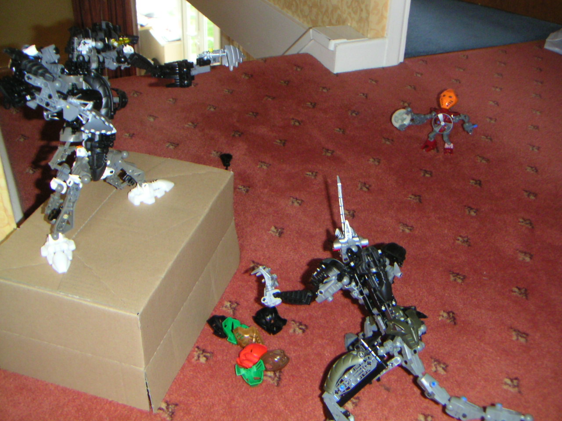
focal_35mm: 39
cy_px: 210
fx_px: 633
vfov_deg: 36.8
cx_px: 281
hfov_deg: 47.9
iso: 200
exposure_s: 1/45
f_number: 2.9
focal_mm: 5.1
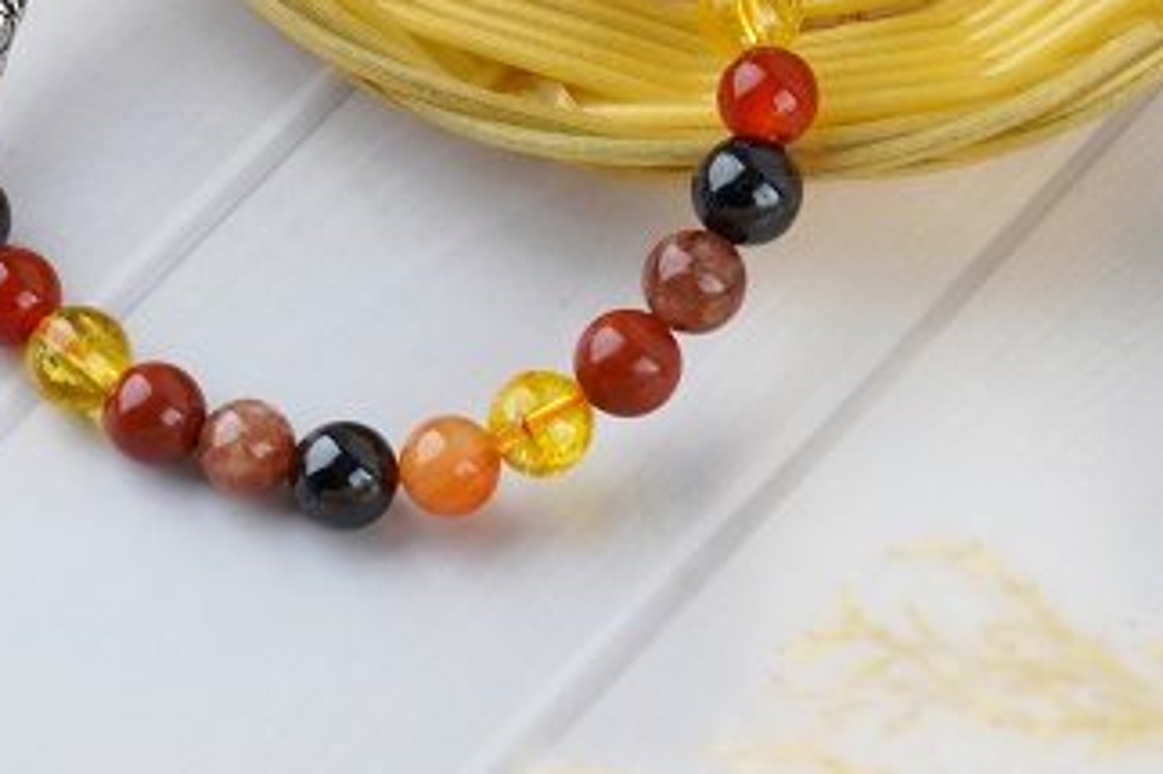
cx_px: 313
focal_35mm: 181
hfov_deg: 11.3
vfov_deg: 7.6
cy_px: 142
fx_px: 5844
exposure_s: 1/160
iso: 100
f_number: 14
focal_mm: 90
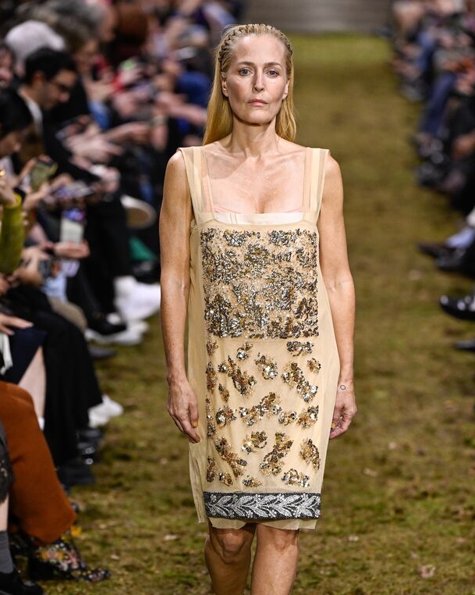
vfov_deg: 7.9
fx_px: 4290
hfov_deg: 6.3
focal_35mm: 244
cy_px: 382
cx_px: 246
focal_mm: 200
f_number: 4
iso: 2000
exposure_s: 1/640
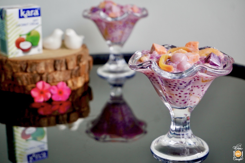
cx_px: 122
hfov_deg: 27.0
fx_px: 510
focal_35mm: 75
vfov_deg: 18.2
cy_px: 82
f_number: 5.6
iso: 200
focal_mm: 50
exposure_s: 1/80
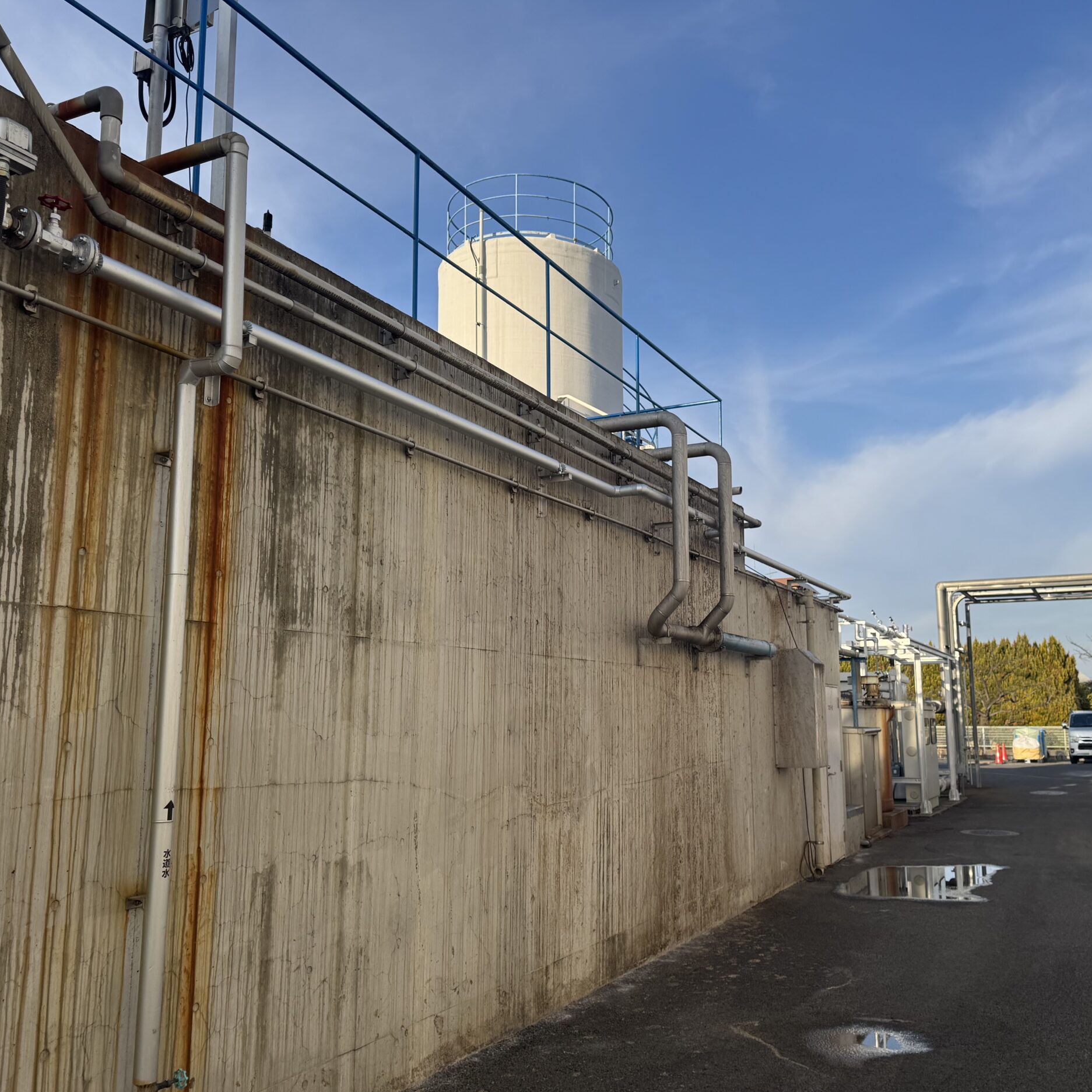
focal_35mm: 29
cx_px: 644
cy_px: 555
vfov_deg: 55.6
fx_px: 1035
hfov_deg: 55.3
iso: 80
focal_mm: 6.76
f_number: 1.78
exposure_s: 1/3096
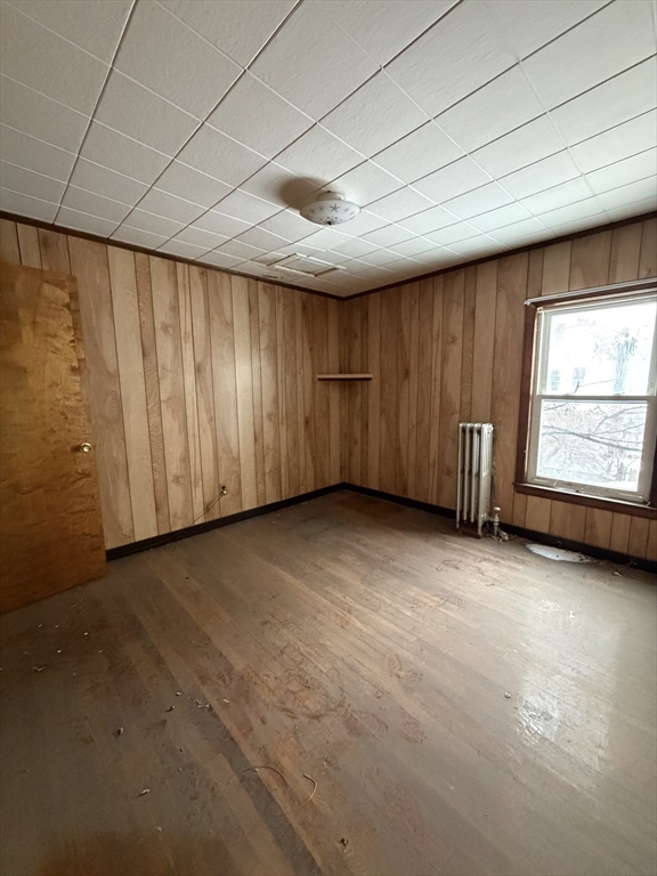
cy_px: 438
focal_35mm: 14
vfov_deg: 102.1
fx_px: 354
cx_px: 328
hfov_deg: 85.7
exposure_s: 1/60
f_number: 2.2
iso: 1000
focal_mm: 2.22
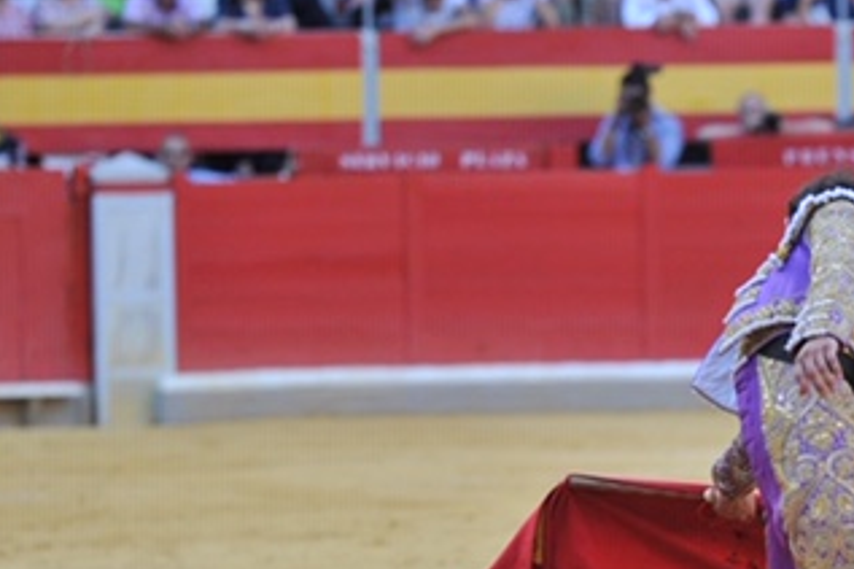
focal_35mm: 379
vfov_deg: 3.6
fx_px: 8986
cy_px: 523
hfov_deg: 5.4
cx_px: 795
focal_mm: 125
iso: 640
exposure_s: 1/800
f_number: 2.8
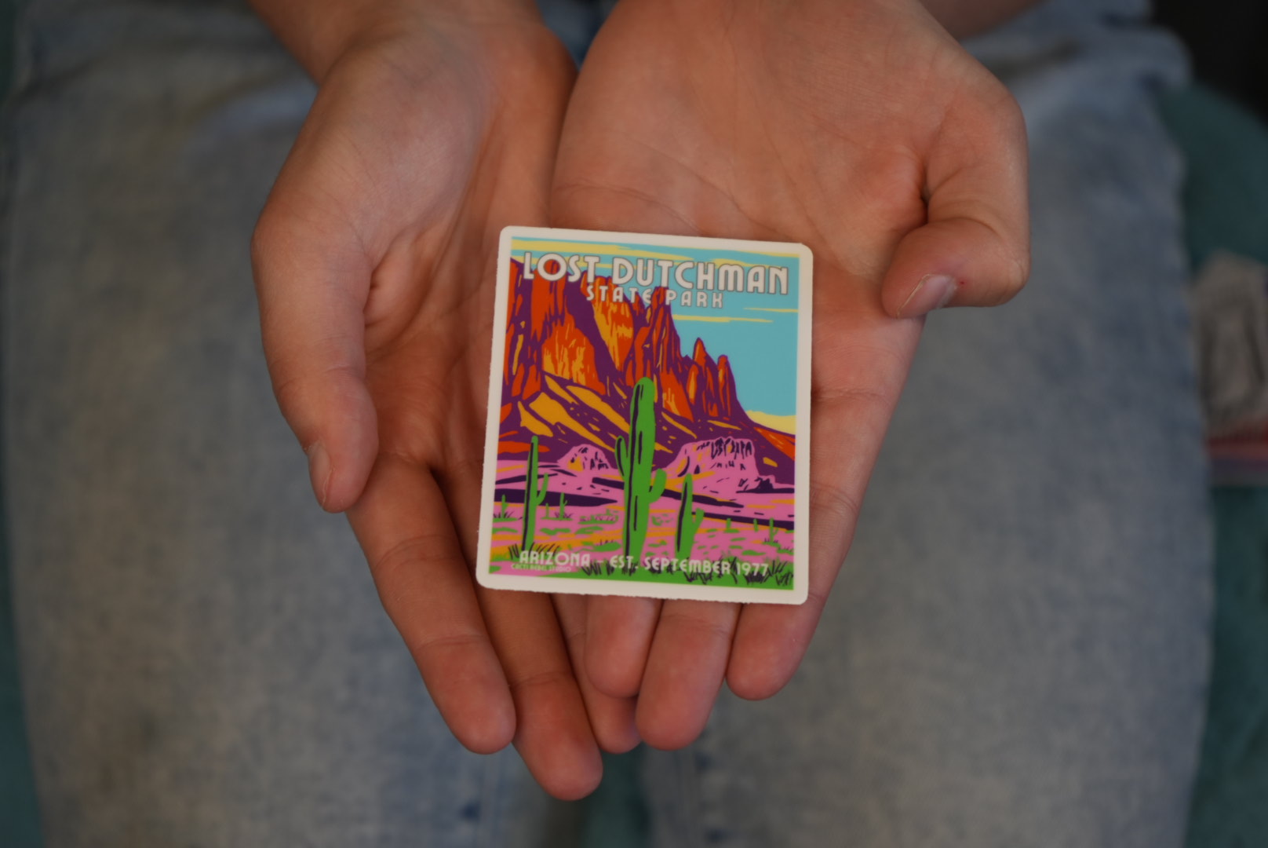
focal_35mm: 70
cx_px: 634
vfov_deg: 19.5
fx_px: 2467
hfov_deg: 28.8
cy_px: 424
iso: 1000
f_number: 5.6
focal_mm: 70
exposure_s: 1/160
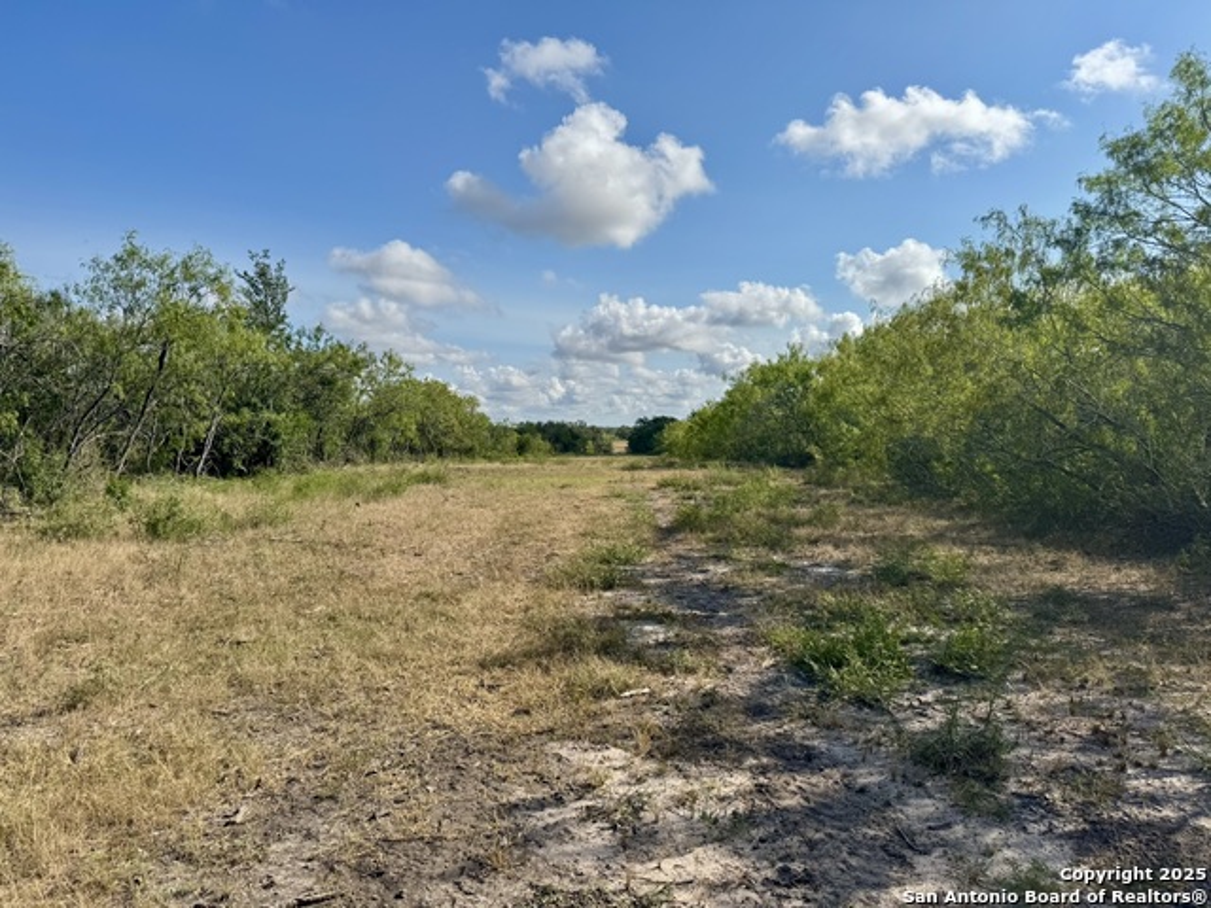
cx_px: 606
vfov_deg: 56.8
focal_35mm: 24
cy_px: 454
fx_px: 840
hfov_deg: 71.6
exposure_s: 1/7092
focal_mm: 6.76
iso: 80
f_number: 1.78
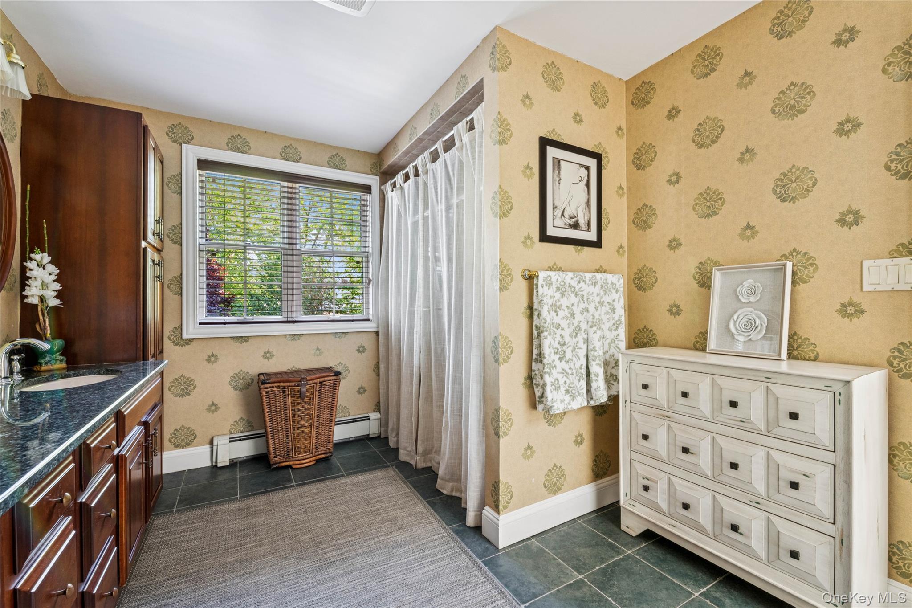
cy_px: 304
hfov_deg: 100.4
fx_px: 380
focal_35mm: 15
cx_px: 456
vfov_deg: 77.3
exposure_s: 1/2
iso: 640
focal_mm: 15
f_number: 14
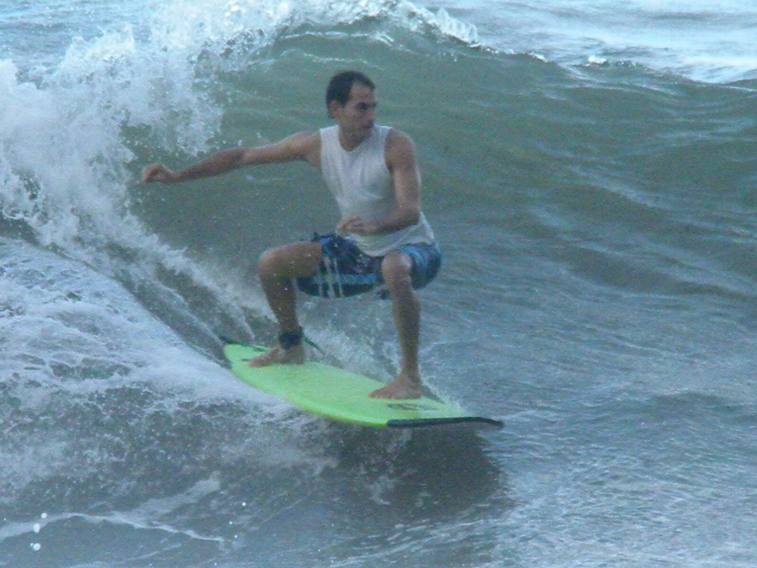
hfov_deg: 7.6
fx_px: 5686
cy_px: 284
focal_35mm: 260
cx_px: 378
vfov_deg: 5.7
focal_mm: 46.2
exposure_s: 1/425
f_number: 5.3
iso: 377
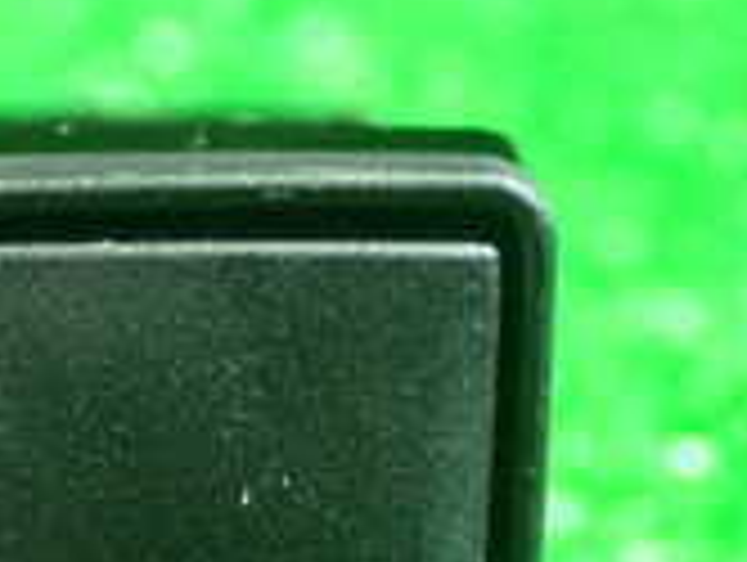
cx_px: 158
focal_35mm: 195
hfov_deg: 10.1
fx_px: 4214
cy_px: 724
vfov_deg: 7.6
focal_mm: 9.65
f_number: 3.3
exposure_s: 1/30
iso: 1600
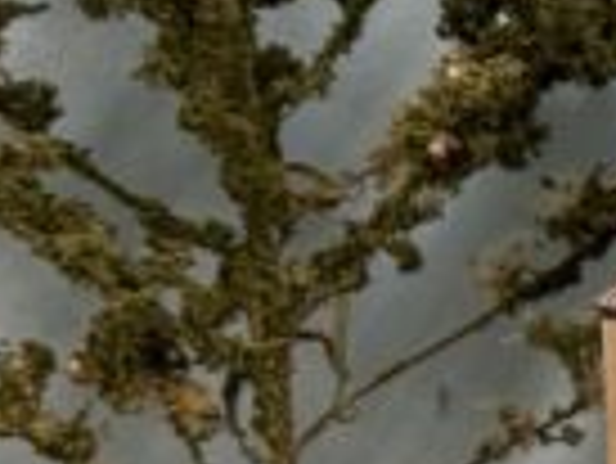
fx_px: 6394
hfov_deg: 5.1
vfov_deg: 4.1
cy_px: 194
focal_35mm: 359
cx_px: 2046
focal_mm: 6.76
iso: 50
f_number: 1.78
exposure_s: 1/225
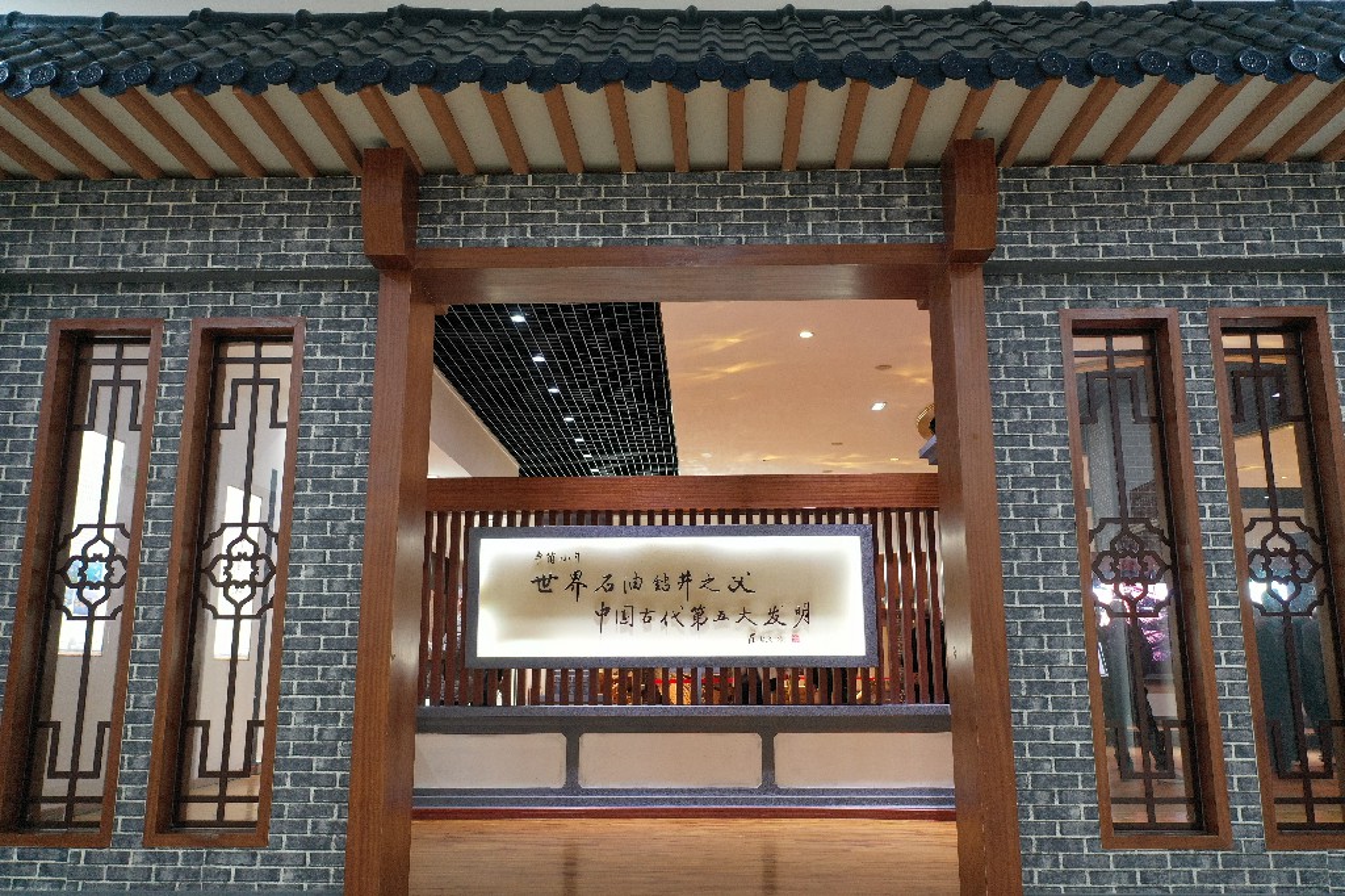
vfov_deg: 46.4
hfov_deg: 65.5
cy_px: 448
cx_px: 672
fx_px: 1046
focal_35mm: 28
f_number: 2.8
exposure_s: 1/15
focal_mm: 10.26
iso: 400
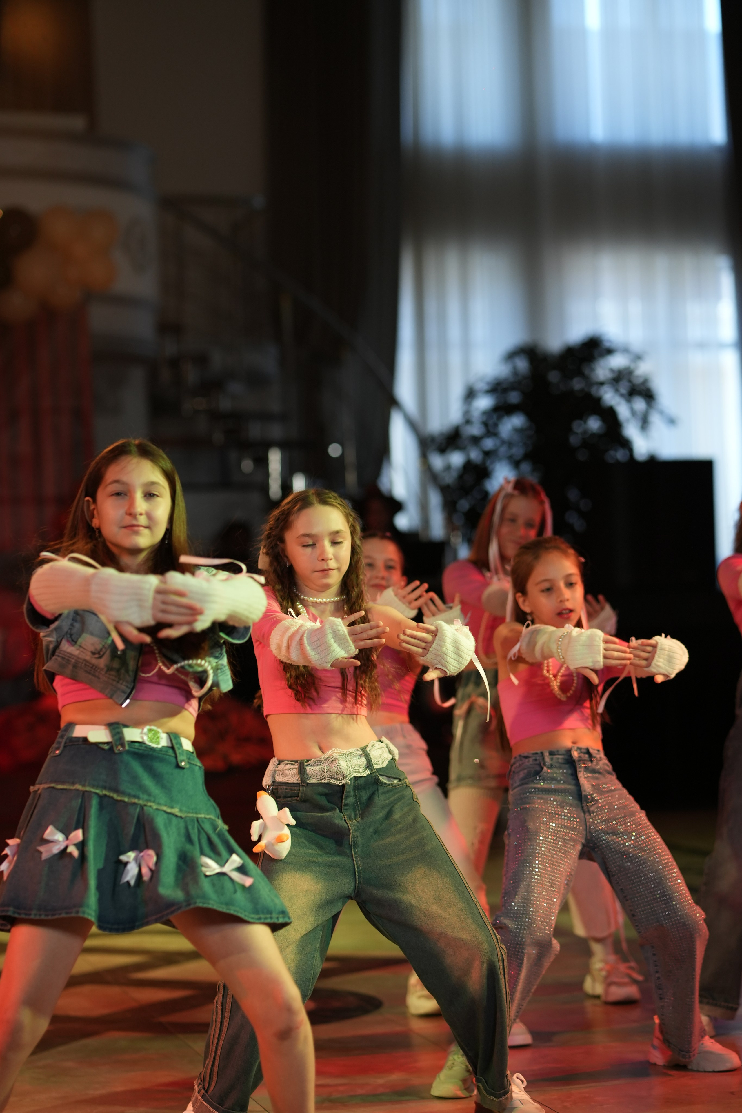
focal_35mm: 85
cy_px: 556
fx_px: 2628
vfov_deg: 23.9
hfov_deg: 16.1
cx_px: 371
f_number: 2.2
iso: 800
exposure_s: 1/400
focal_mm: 85
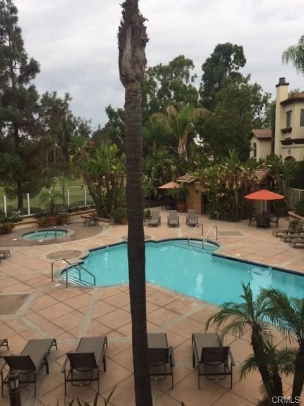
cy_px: 203
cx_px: 152
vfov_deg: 61.7
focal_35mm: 29
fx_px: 340
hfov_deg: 48.2
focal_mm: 4.15
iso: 32
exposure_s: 1/476
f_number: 2.2
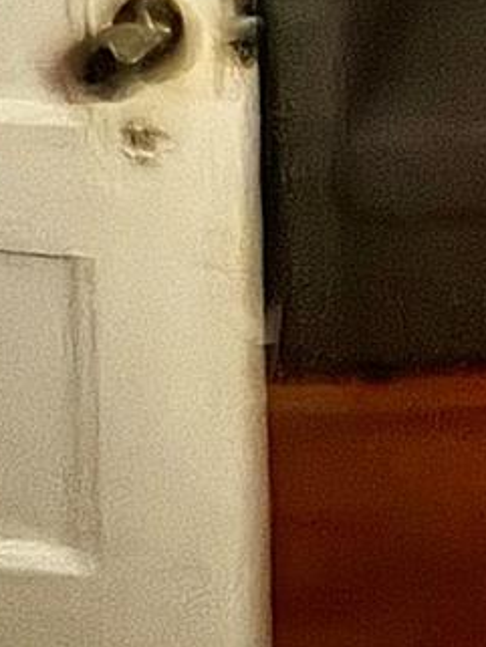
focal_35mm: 67
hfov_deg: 19.1
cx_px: 744
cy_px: -494
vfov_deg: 20.8
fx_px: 1253
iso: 1000
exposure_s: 1/7
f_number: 2.2
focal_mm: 2.22
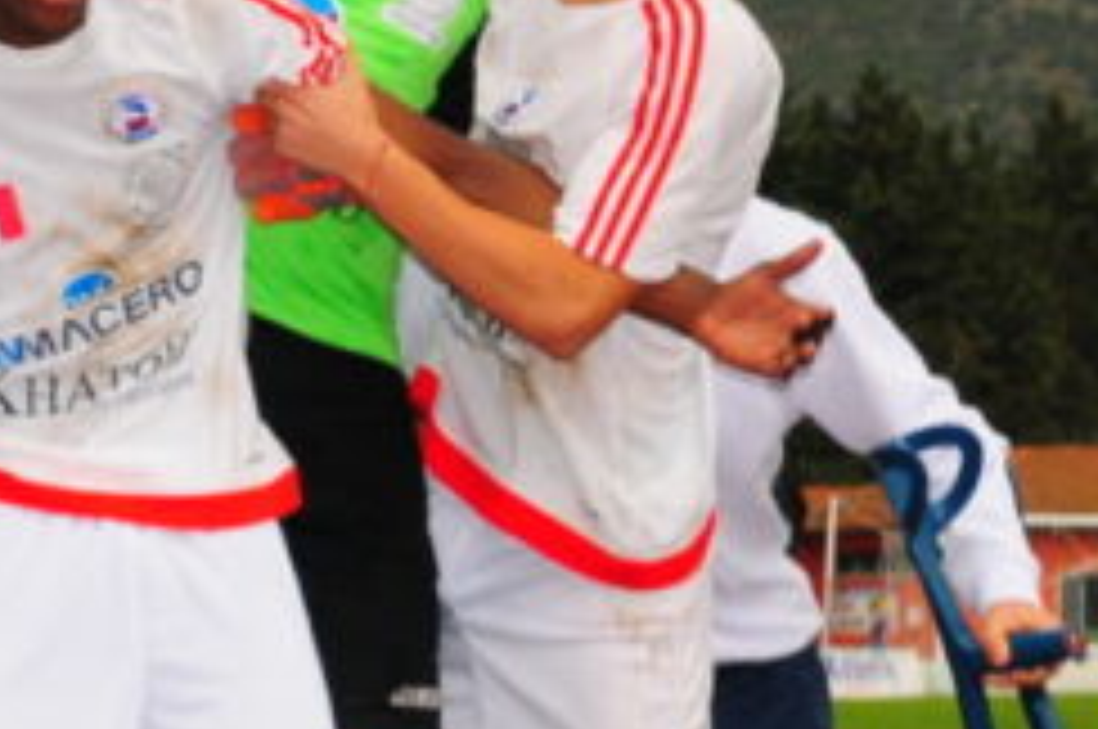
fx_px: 4995
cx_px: -338
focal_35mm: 164
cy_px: 554
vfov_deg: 8.3
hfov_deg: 12.2
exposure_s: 1/250
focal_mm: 26
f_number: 7.1
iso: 640
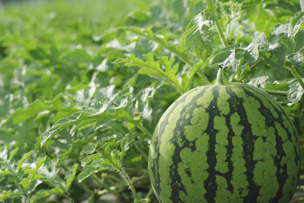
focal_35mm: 135
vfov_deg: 10.2
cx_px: 152
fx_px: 1141
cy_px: 102
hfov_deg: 15.2
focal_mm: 90
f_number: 6.3
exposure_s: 1/320
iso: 200
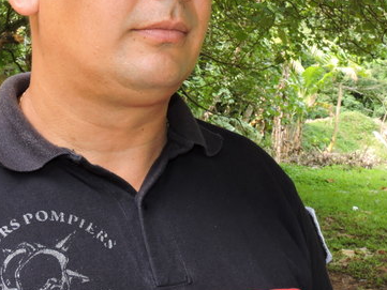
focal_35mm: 62
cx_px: 178
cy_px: 46
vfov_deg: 23.2
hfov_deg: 31.2
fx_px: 693
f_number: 6
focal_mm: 6.3
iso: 125
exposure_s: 1/40
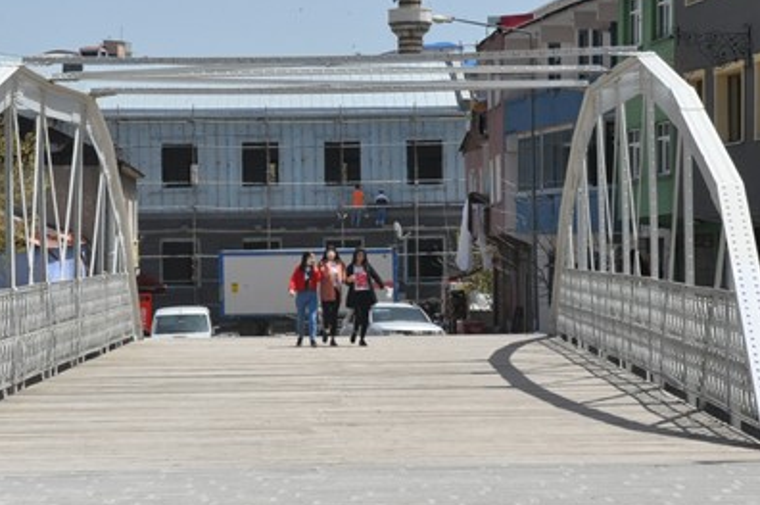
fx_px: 2593
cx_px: 342
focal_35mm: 123
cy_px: 238
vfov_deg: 11.1
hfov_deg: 16.7
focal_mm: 50
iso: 1000
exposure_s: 1/640
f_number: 14
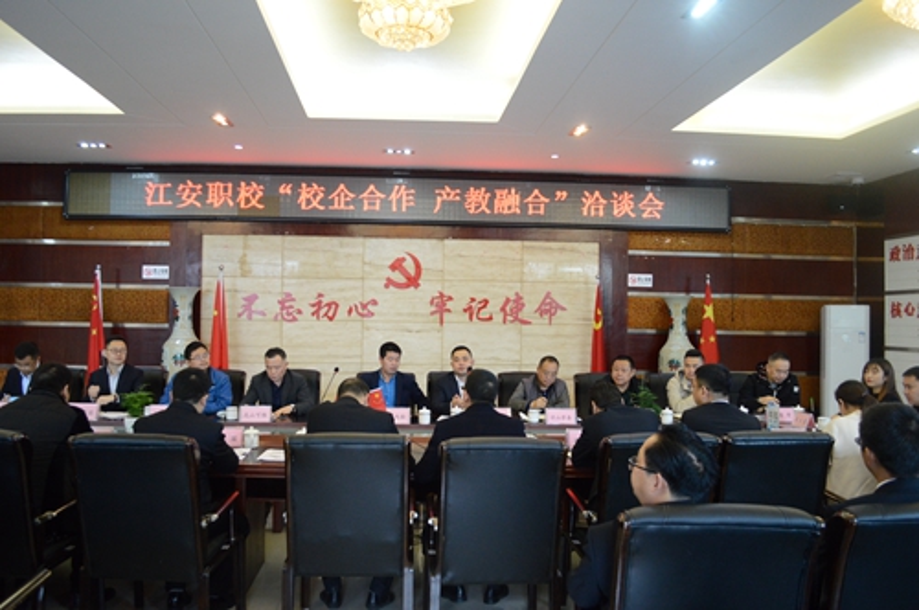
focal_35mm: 27
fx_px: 688
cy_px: 305
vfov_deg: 47.8
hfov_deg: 67.4
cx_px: 460
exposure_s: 1/100
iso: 1600
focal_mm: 18
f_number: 3.5
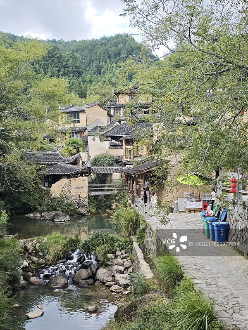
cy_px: 165
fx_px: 449
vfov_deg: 40.4
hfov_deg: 30.9
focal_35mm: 47
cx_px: 124
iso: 50
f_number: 1.44
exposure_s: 1/764
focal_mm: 6.68
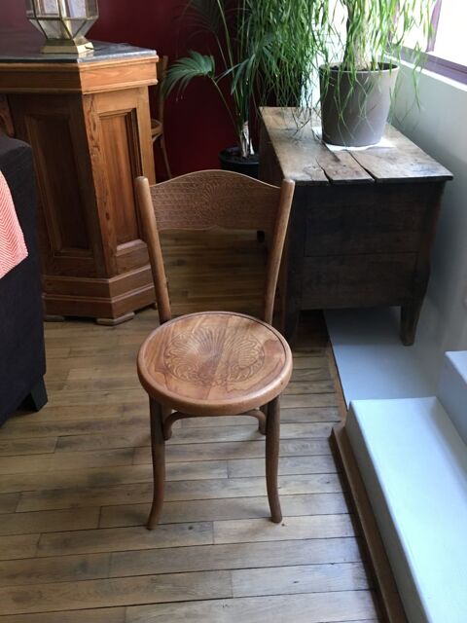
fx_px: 522
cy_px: 312
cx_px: 234
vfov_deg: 61.7
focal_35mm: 29
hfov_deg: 48.2
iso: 160
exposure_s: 1/33
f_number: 2.2
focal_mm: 4.15
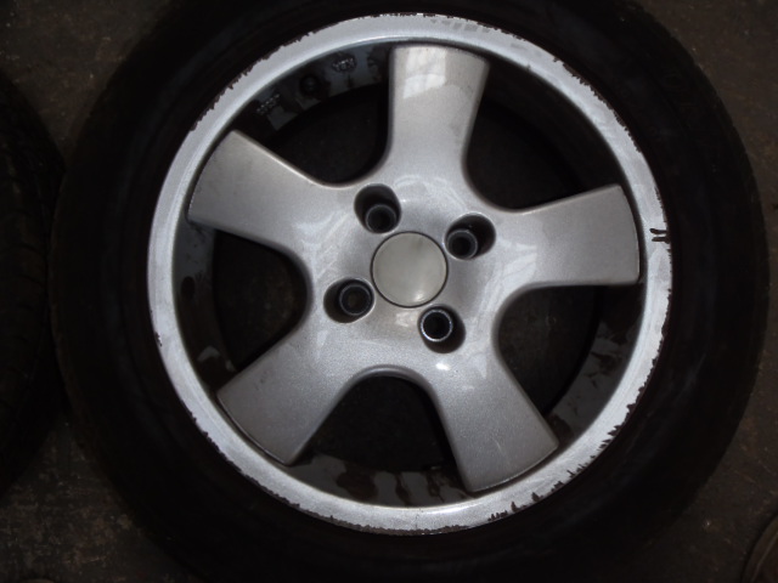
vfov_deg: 37.7
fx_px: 854
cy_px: 292
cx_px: 389
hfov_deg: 49.0
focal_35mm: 38
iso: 100
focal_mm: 6.83
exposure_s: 1/40
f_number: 4.6
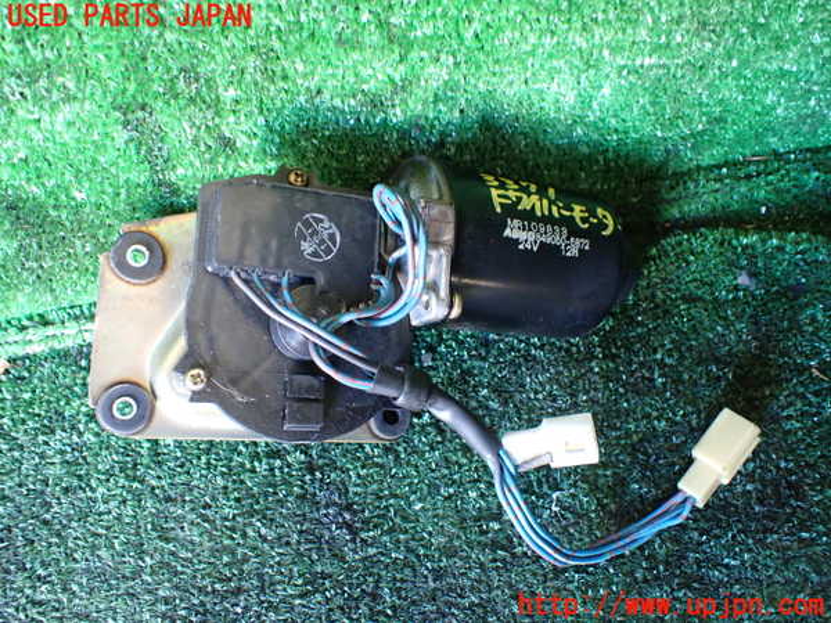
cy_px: 312
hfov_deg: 60.0
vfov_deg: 46.8
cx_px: 416
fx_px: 720
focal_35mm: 30
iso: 800
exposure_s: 1/30
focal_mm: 5.4
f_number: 2.3
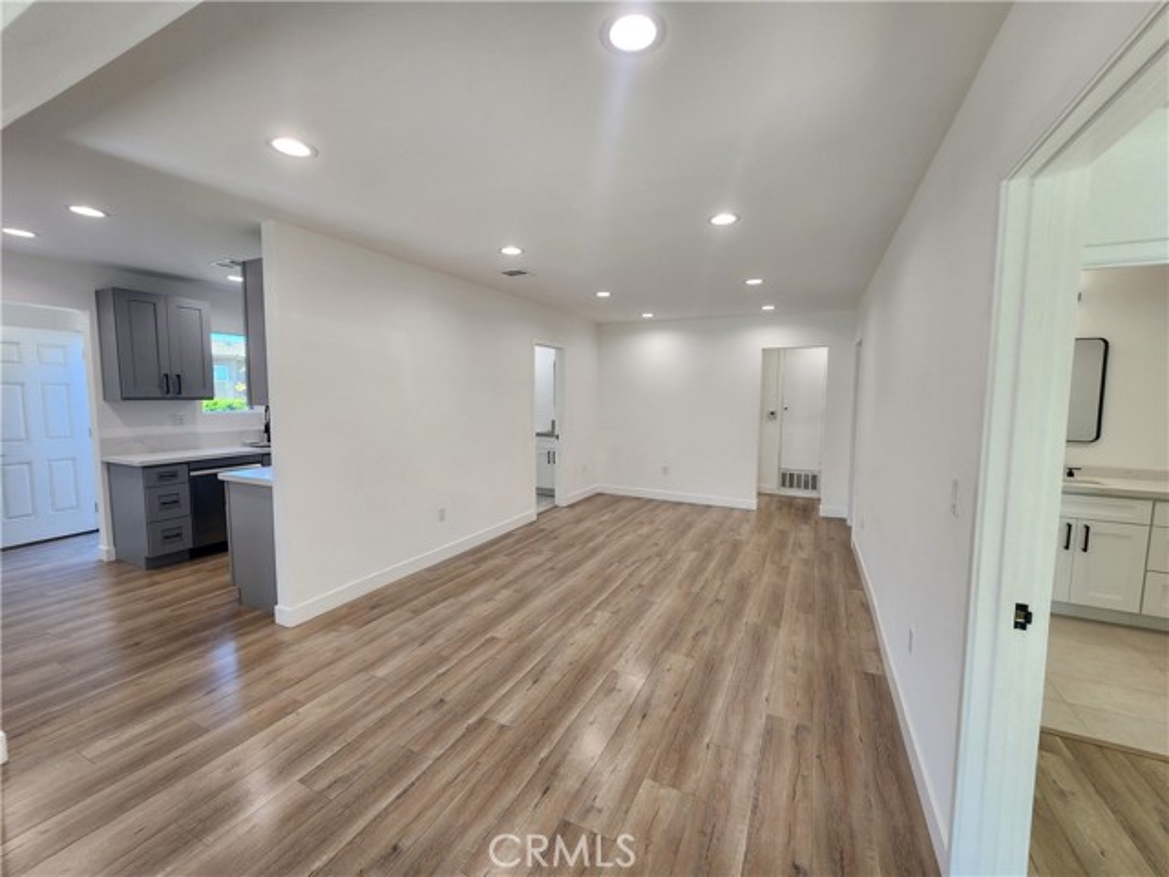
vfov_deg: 89.9
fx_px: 439
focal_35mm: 13
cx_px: 584
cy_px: 438
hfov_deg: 106.2
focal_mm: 2.2
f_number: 2.2
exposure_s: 1/60
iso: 50
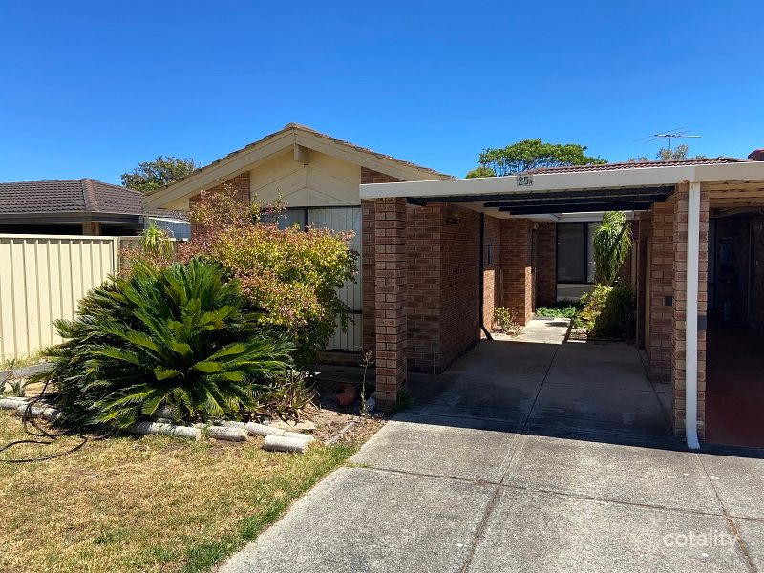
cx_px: 382
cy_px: 286
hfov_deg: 67.3
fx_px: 574
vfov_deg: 53.1
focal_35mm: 26
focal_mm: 4.25
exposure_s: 1/2183
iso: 32
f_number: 1.8
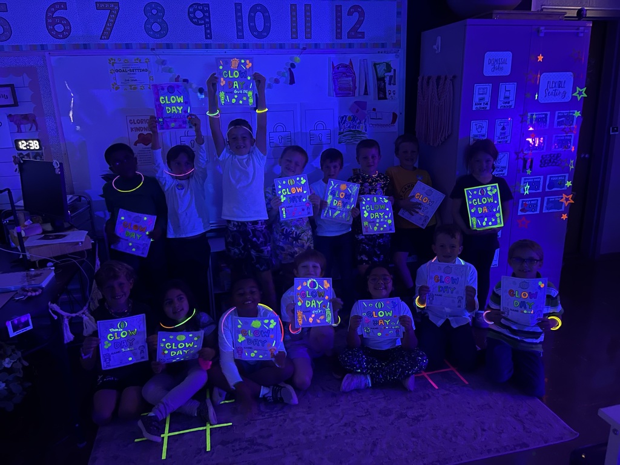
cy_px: 232
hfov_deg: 67.3
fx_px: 466
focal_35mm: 26
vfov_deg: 53.1
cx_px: 310
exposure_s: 1/17
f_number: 1.6
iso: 1600
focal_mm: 5.1
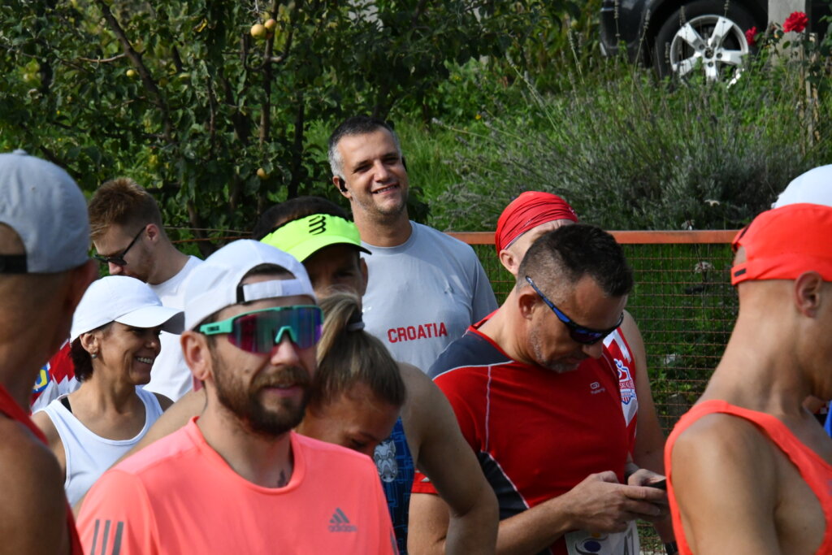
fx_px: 4669
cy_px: 278
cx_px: 416
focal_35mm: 202
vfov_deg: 6.8
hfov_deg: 10.2
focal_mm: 135
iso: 3200
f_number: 13
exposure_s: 1/2500
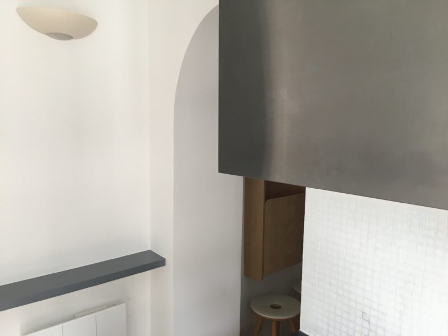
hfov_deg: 61.7
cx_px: 224
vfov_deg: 48.2
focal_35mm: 29
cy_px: 168
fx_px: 375
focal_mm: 4.15
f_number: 2.2
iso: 64
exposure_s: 1/33
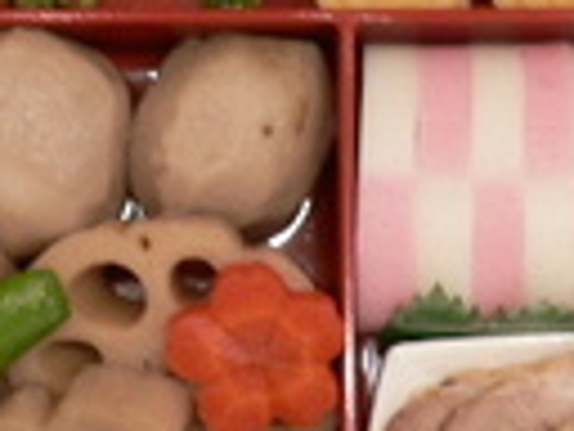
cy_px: 29
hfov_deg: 14.4
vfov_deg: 10.8
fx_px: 2272
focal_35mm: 137
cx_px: 314
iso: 100
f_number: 2.8
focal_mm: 5.8
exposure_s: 1/10
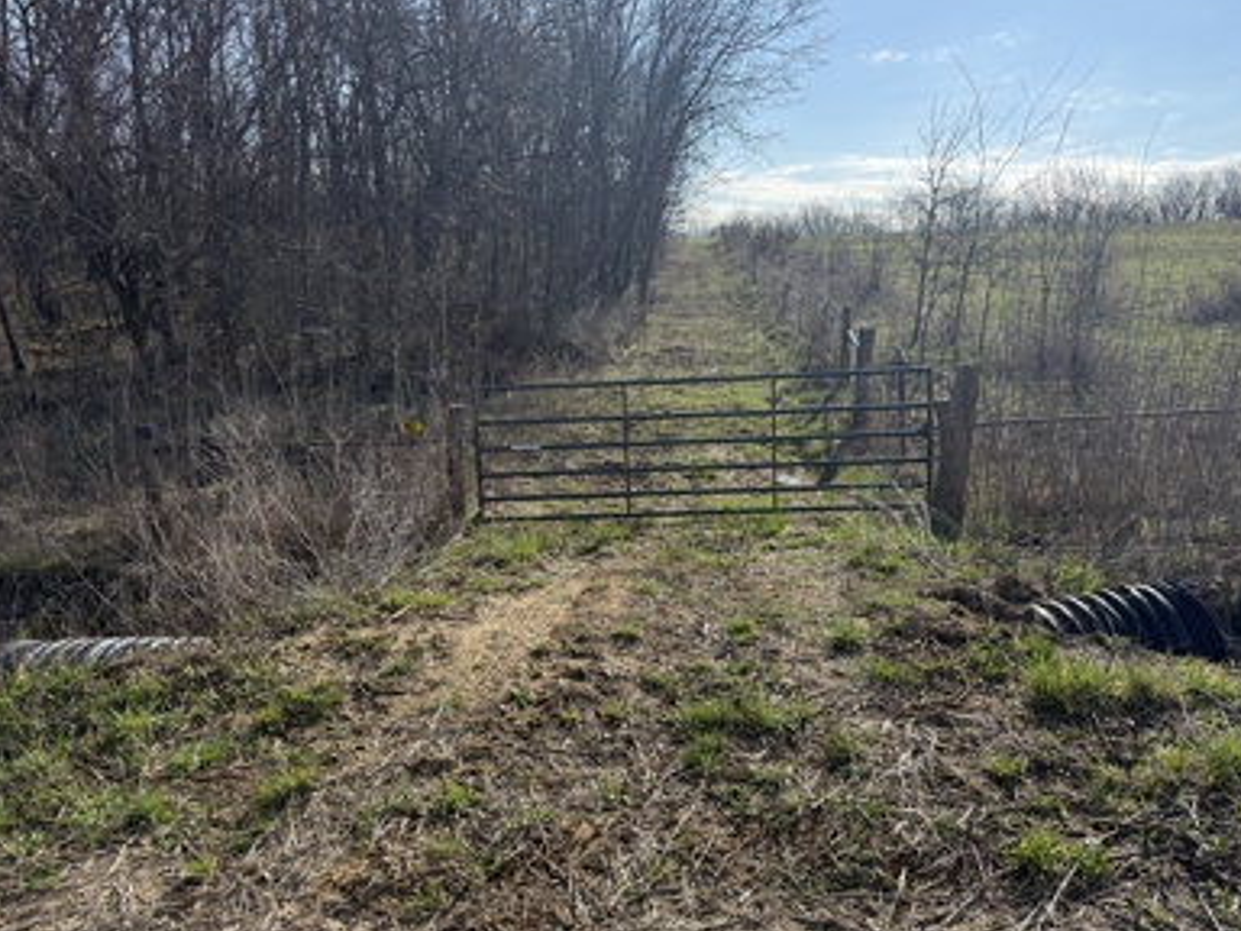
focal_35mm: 25
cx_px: 633
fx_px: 896
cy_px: 469
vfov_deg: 54.9
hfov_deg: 69.4
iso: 125
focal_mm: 6.76
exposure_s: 1/4975
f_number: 1.78
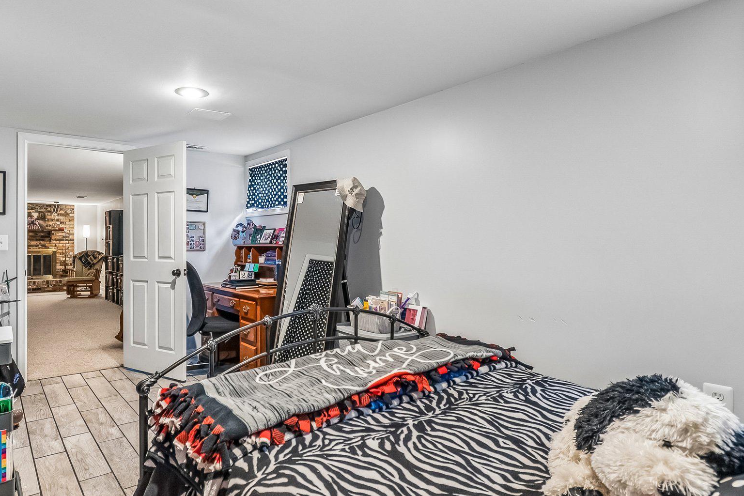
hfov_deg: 83.0
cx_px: 301
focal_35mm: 20
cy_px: 248
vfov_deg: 61.9
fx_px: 413
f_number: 5.6
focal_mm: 10
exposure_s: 1/8
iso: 400
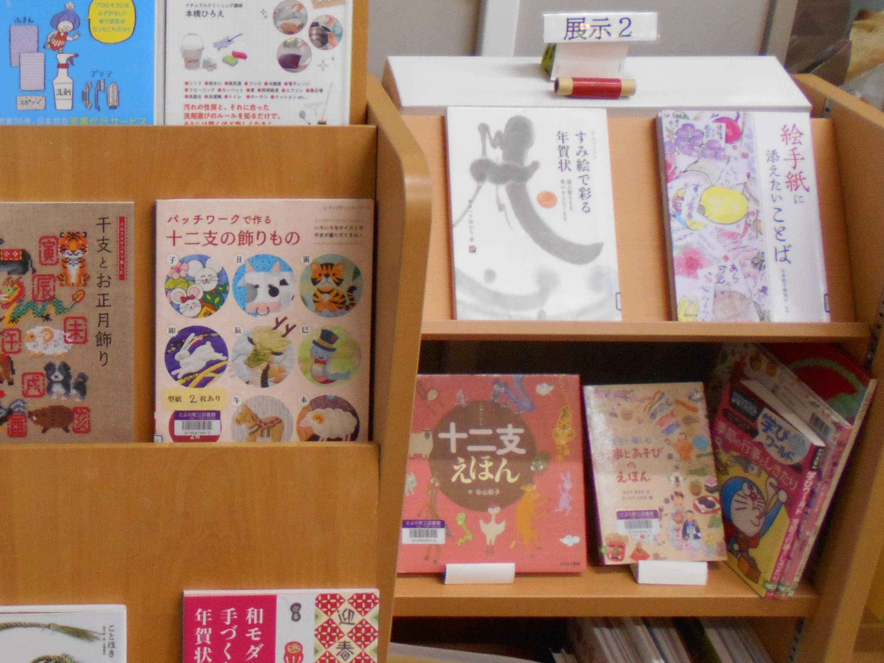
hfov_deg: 36.9
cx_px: 122
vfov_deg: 29.5
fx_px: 1251
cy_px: 223
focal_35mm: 49
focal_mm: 4.6
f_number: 3.2
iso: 280
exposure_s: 1/30
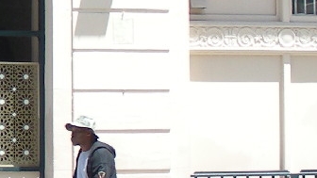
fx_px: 1555
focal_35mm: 185
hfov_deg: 11.3
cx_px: -111
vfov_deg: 6.5
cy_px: -6
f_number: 4
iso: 50
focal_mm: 6.3
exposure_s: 1/153
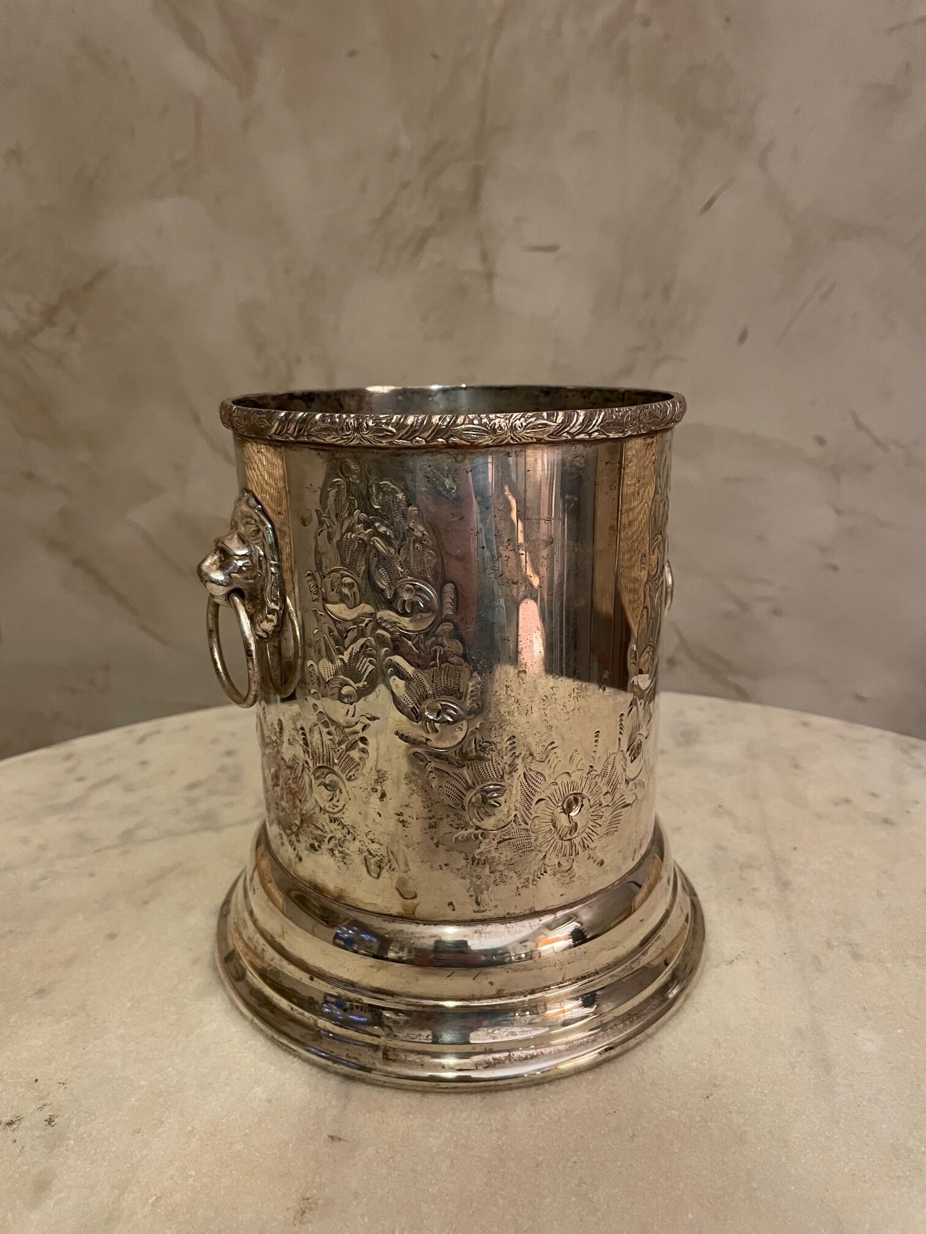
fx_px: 927
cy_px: 617
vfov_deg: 67.3
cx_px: 463
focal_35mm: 26
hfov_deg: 53.1
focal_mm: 4.2
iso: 400
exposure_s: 1/33
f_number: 1.6
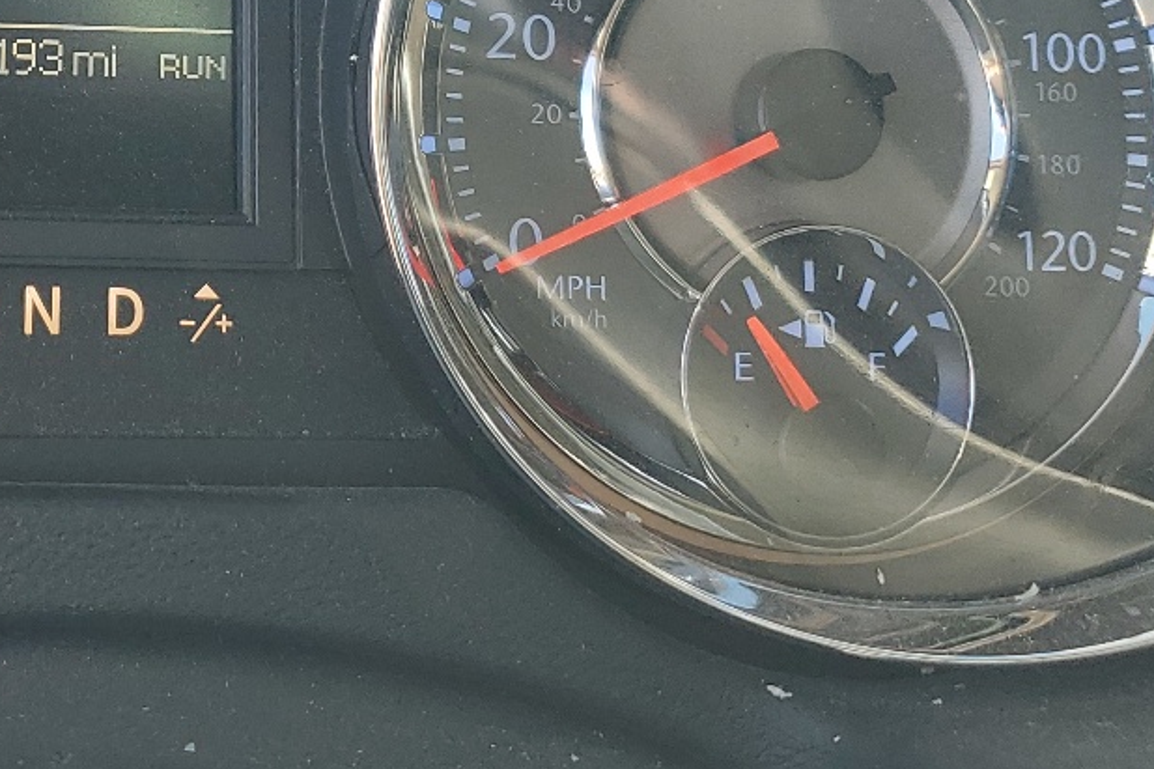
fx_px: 2244
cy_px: -69
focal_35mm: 70
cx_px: 91
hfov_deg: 27.7
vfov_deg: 18.7
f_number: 1.5
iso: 50
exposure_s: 1/286
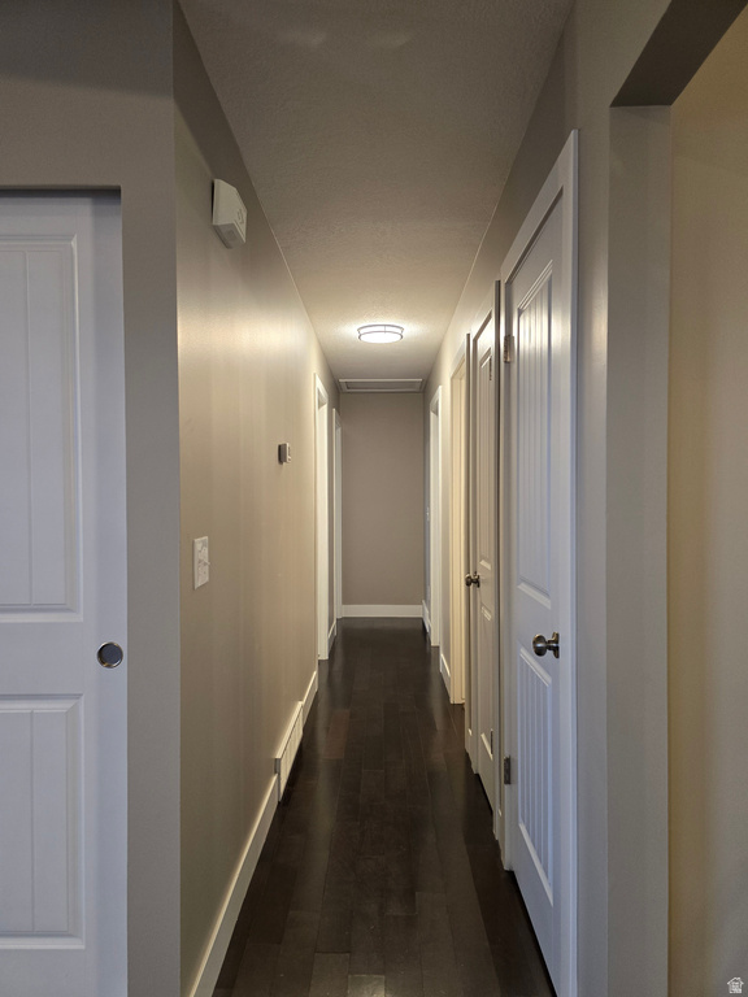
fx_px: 663
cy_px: 498
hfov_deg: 58.9
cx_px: 374
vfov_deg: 73.9
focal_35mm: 23
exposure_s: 1/120
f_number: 1.7
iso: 320
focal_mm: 6.3
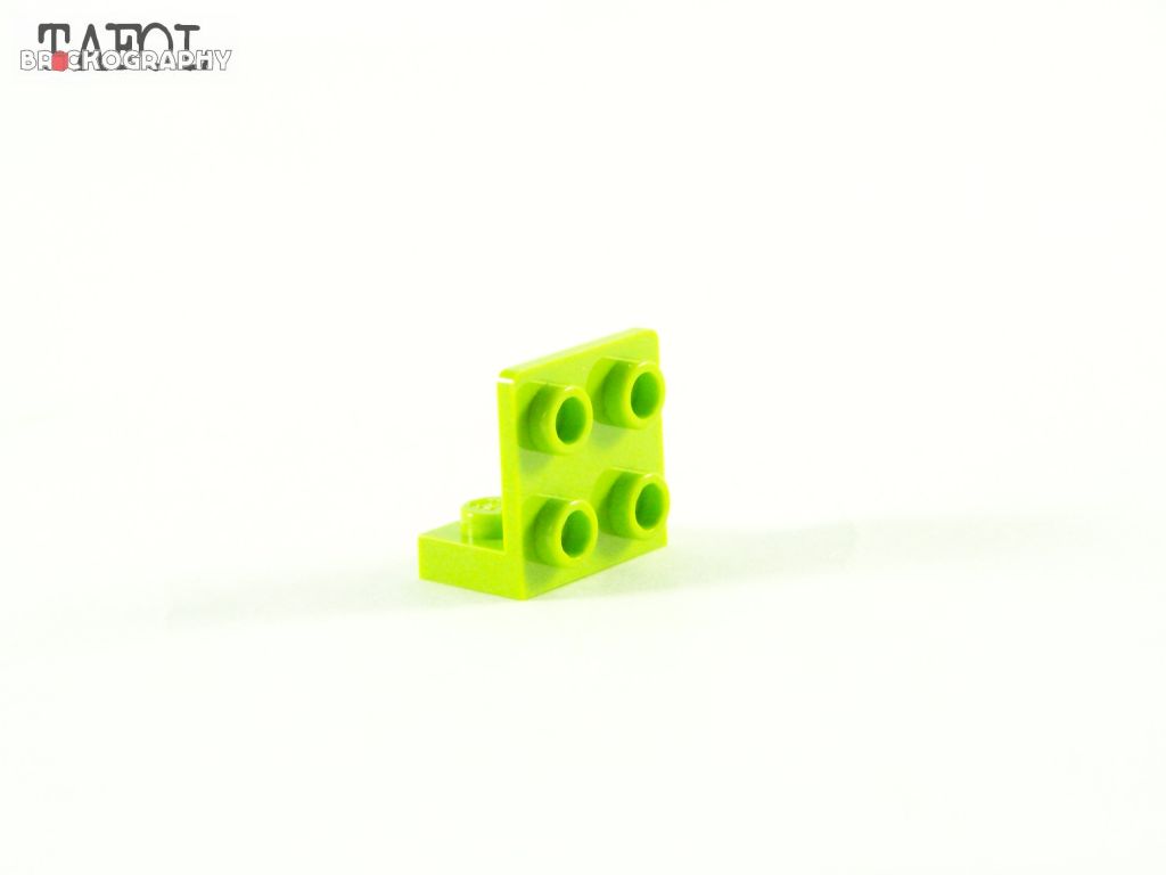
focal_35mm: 117
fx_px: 3941
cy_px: 438
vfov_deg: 12.7
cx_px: 583
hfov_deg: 16.8
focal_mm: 19.4
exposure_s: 1/60
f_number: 3.6
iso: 400
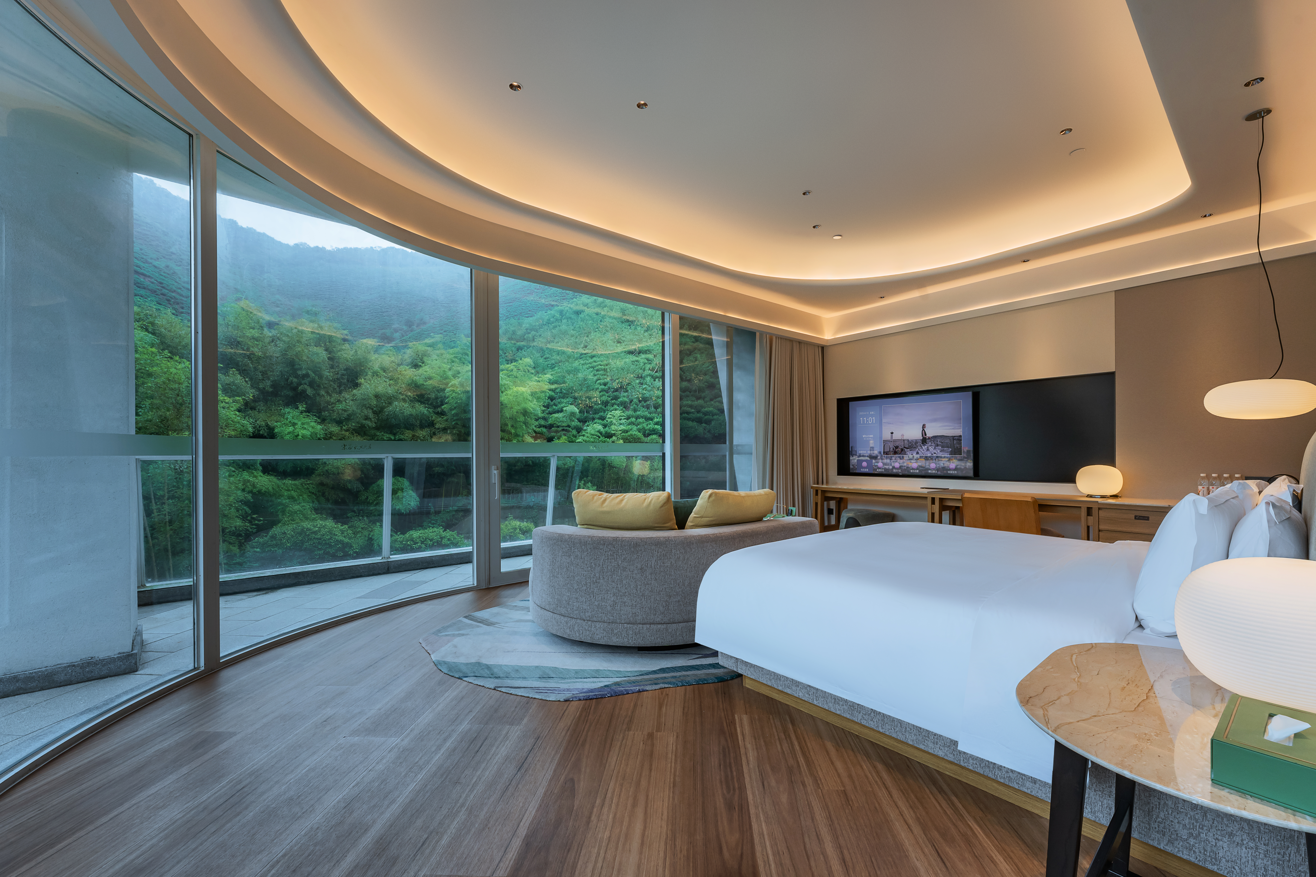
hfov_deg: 104.3
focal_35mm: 14
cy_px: 438
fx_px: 512
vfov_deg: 81.2
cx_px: 658
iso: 640
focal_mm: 14
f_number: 11
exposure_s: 1/160
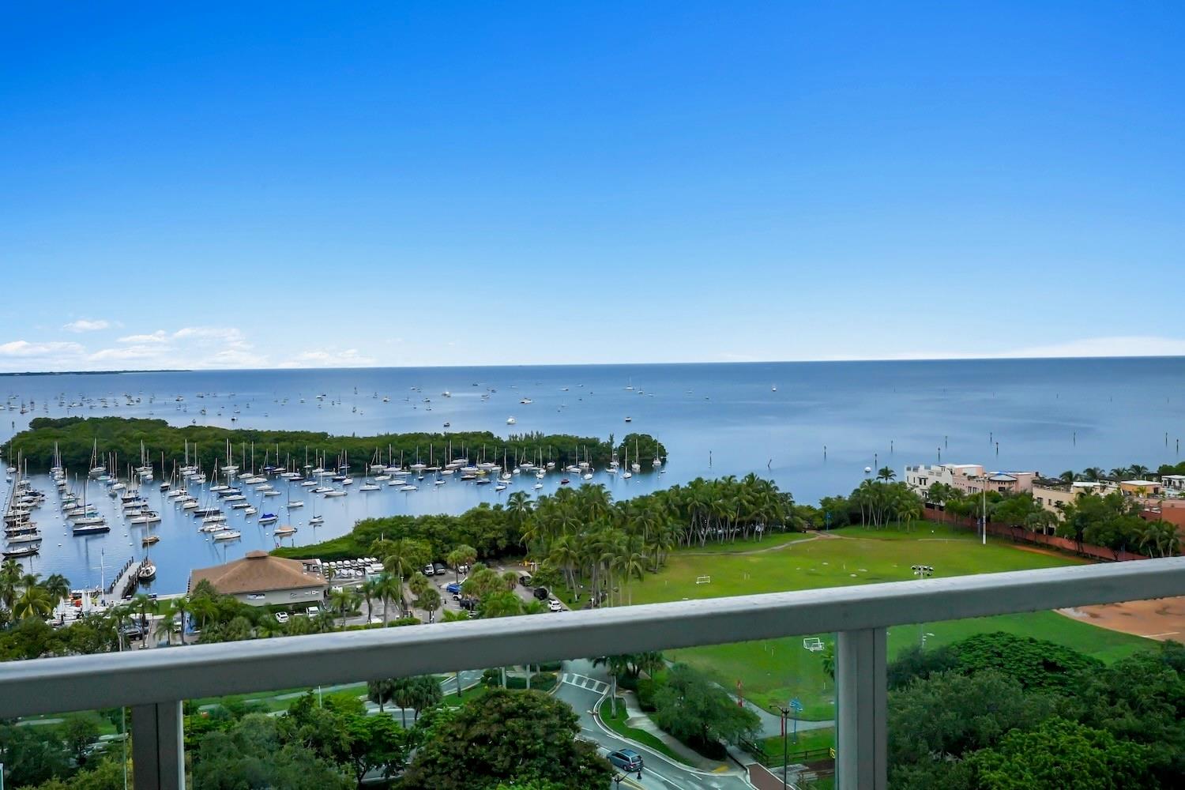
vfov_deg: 43.6
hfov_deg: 61.9
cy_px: 395
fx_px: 987
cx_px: 592
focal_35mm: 30
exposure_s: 1/3200
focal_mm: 20
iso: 640
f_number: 9
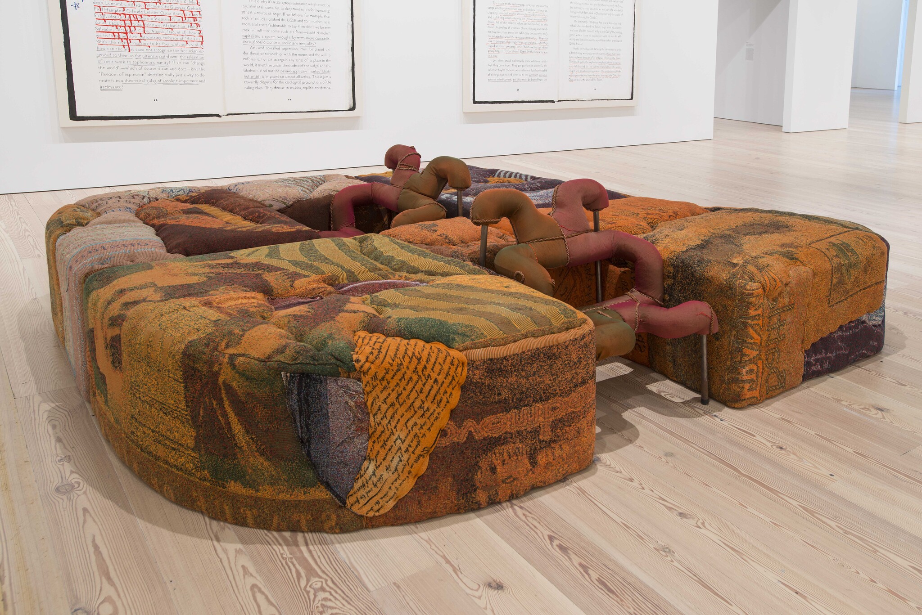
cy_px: 308
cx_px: 461
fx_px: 769
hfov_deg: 61.9
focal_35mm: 30
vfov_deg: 43.6
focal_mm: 30
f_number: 8
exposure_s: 1/2
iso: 100
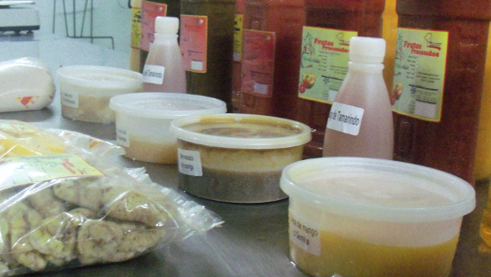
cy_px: 101
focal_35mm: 48
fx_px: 625
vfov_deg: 24.9
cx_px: 208
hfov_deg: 42.8
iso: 320
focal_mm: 6.3
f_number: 3
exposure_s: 1/30
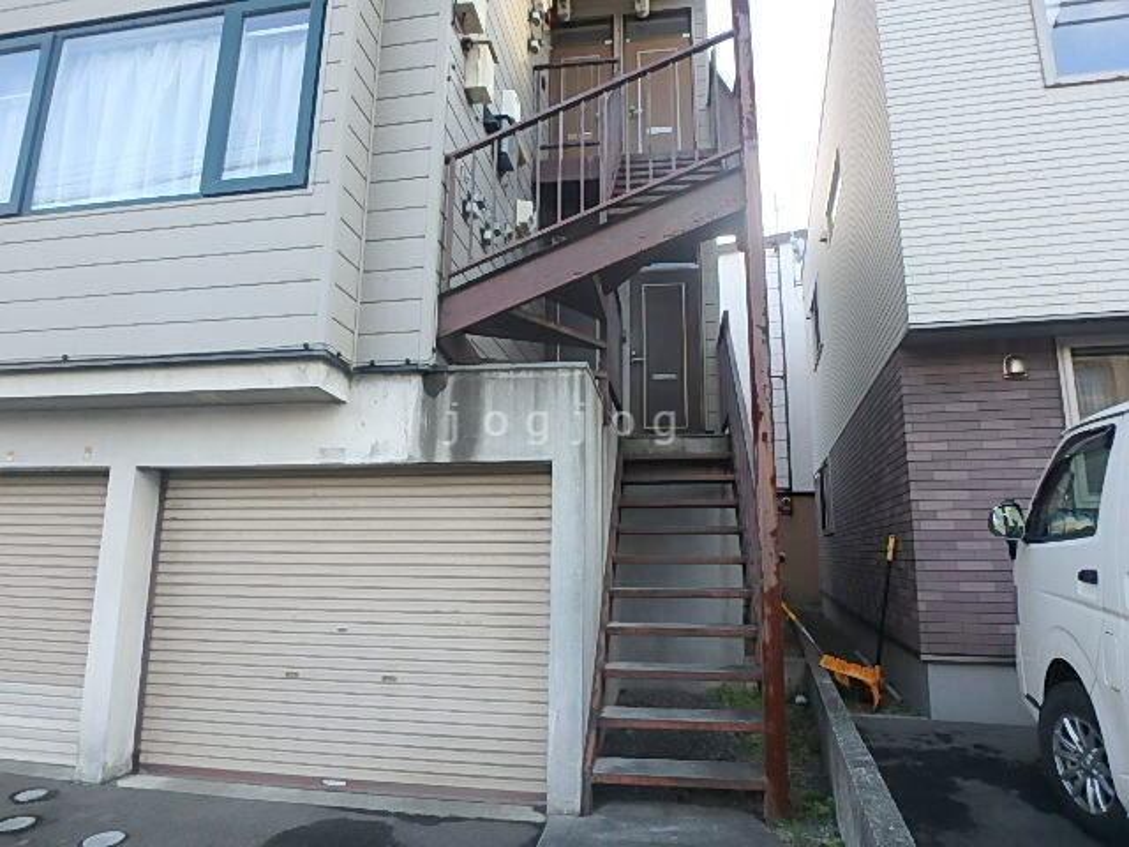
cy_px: 424
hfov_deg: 79.0
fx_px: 685
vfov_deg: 63.4
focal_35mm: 21
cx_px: 564
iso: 125
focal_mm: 3.7
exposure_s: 1/125
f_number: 3.5
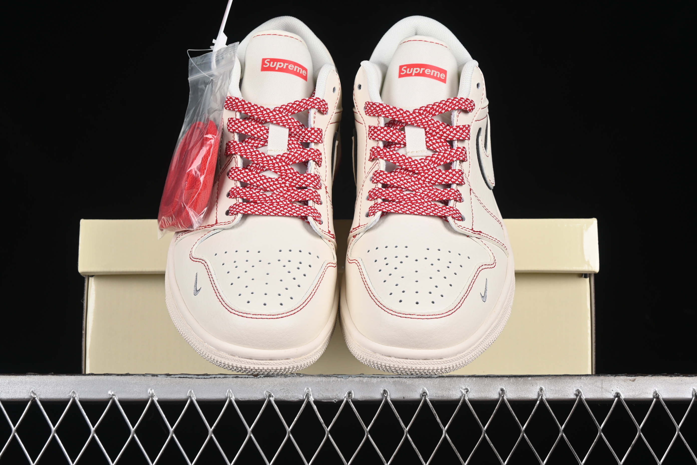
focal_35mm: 75
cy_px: 232
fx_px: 1452
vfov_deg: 18.2
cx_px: 348
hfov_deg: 27.0
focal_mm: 50
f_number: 8
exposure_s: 1/80
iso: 160
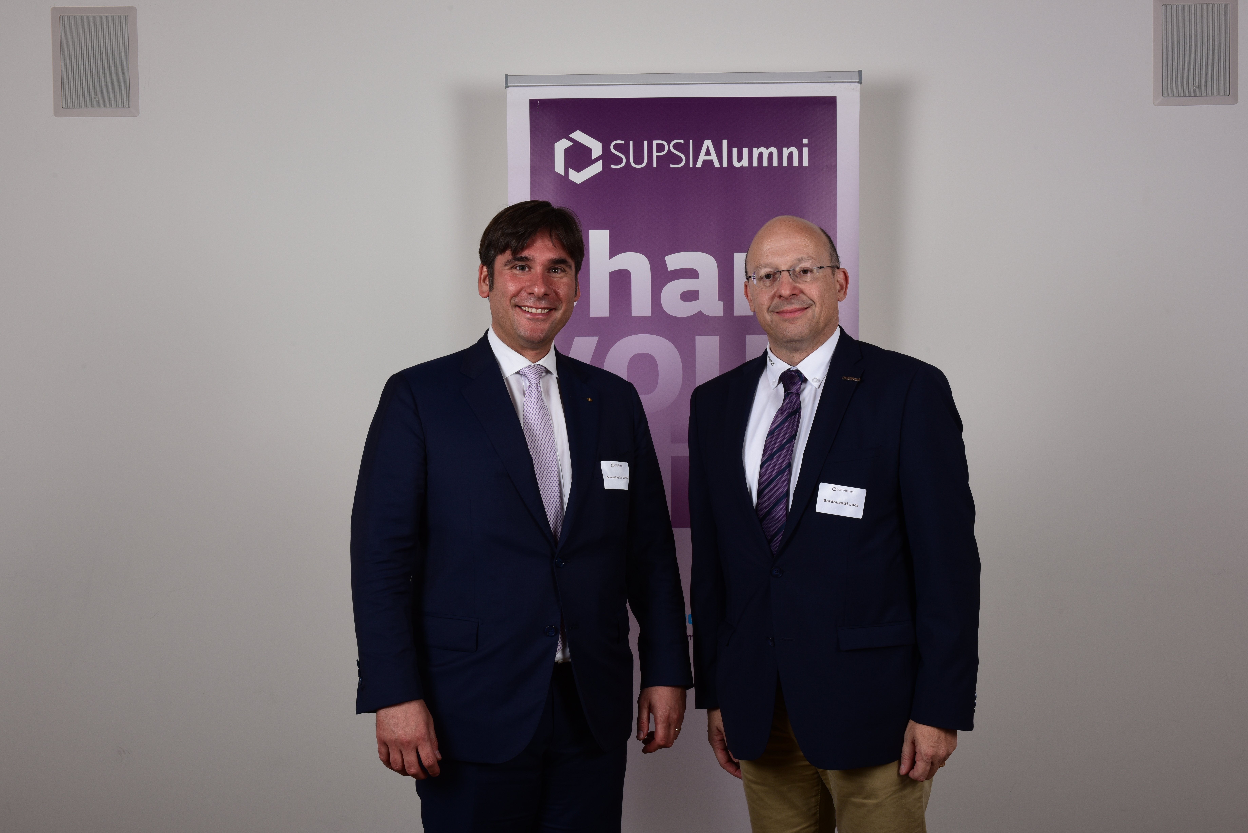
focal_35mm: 38
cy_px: 416
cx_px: 624
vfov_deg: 35.1
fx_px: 1318
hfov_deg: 50.7
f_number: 13
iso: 250
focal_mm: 38
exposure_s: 1/160
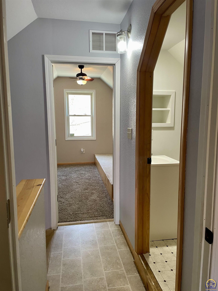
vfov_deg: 67.3
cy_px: 146
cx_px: 109
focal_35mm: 26
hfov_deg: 53.1
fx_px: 218
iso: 125
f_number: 1.6
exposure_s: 1/60
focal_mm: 4.2
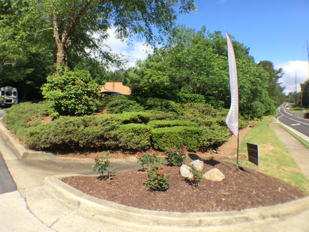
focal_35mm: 29
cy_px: 116
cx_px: 154
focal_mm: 4.15
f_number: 2.2
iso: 32
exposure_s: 1/1053
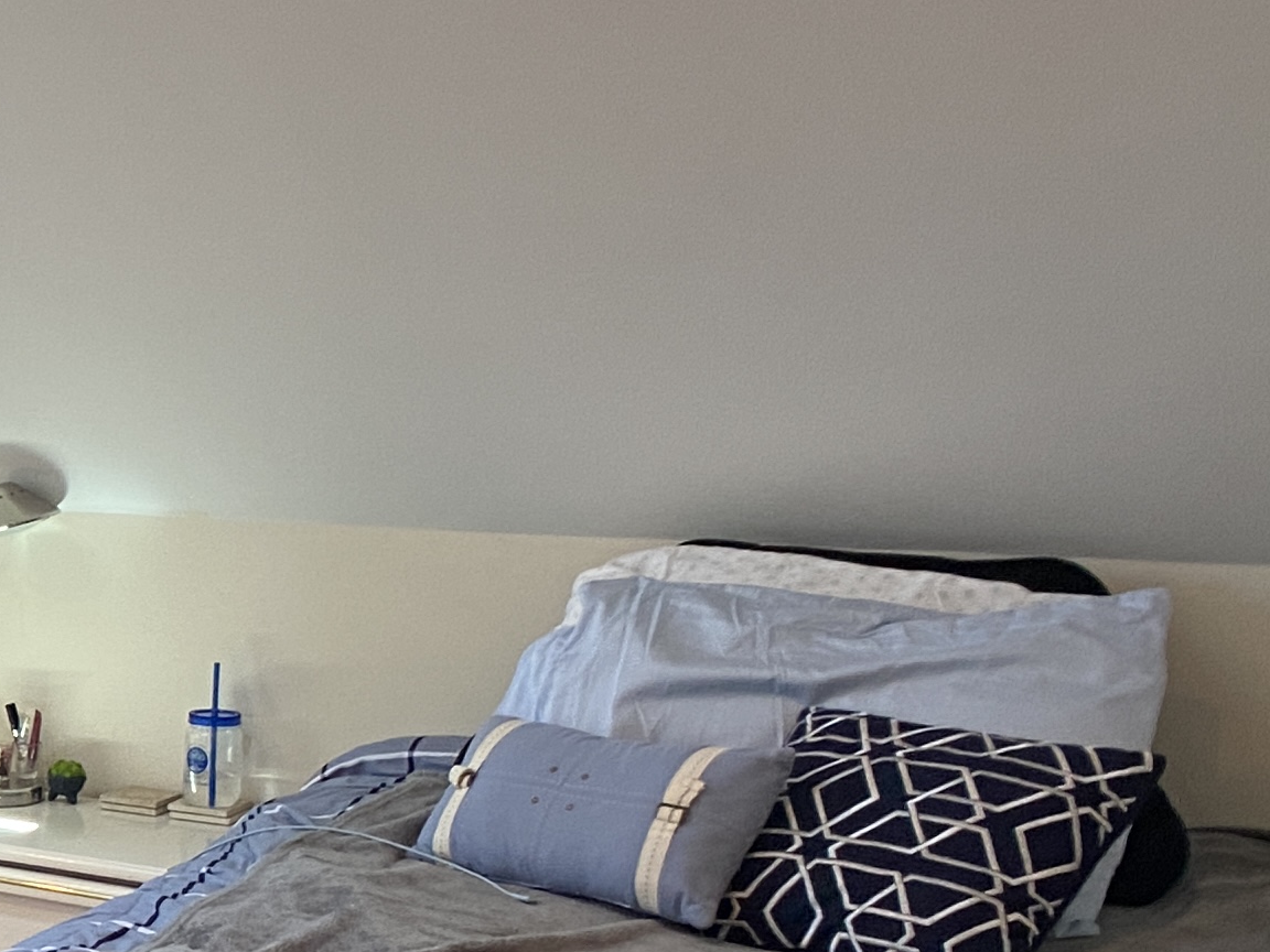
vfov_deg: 16.1
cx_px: -458
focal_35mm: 91
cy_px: 765
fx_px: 3339
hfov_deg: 19.6
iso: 100
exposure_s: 1/60
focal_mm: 4.25
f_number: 1.8
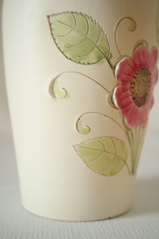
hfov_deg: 27.5
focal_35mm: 49
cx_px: 80
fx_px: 325
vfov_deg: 40.3
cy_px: 120
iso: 100
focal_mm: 32
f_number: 6.3
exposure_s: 1/25
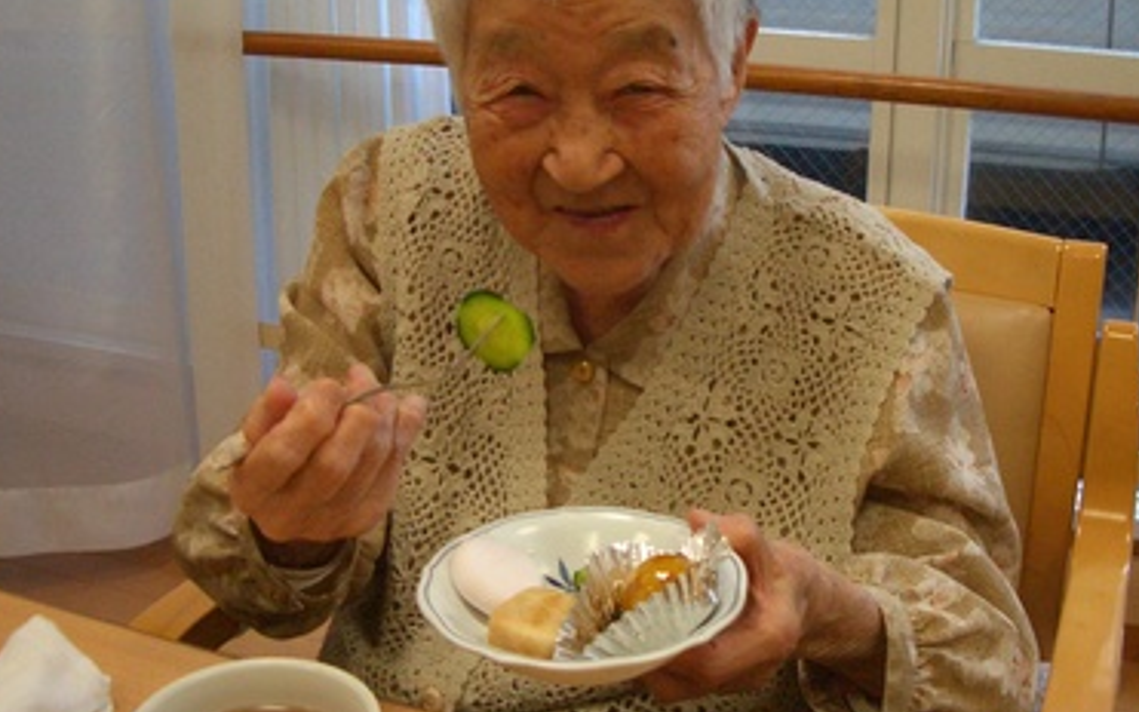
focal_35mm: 48
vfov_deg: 26.9
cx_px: 593
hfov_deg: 41.8
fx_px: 1490
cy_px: 328
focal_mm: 5.8
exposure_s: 1/100
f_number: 2.6
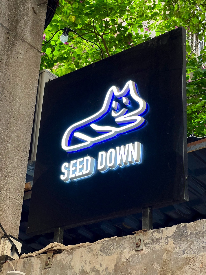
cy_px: 138
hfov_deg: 19.1
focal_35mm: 77
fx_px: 611
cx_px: 103
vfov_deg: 25.3
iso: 100
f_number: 2.8
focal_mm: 9
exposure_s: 1/99
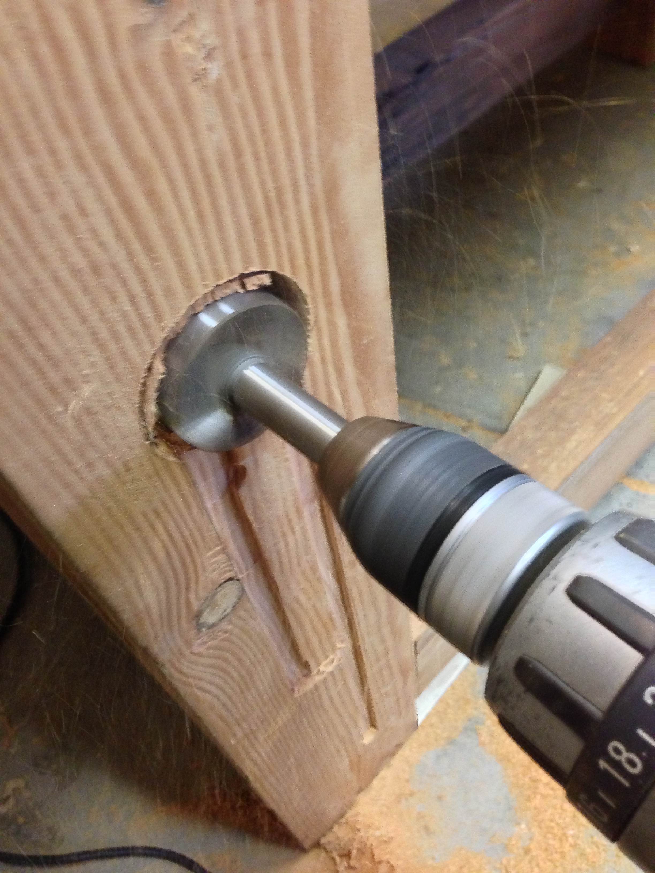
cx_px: 328
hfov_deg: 42.9
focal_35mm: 33
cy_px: 436
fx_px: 833
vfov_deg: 55.4
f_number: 2.4
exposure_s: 1/15
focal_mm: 4.13
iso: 400
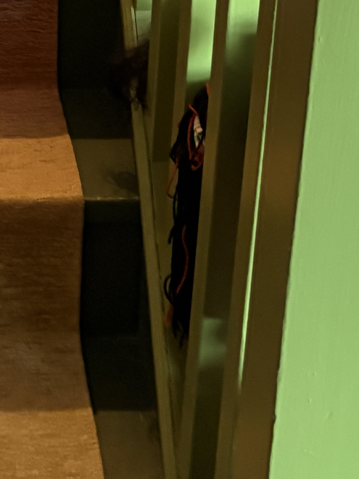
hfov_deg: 13.4
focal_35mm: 105
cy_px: -197
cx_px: -159
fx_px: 1452
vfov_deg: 17.2
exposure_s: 1/25
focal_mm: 5.96
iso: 500
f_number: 1.6
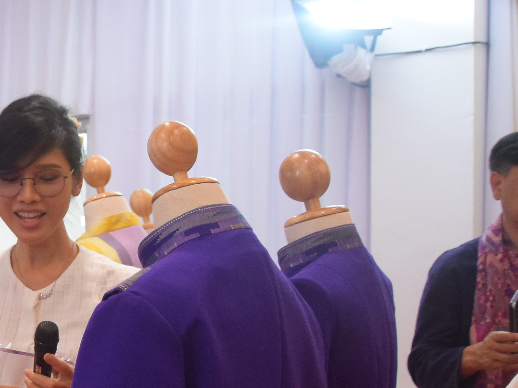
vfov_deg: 16.4
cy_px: 322
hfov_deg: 20.1
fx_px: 1332
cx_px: -169
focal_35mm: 89
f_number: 3.8
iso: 2500
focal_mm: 22
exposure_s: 1/320
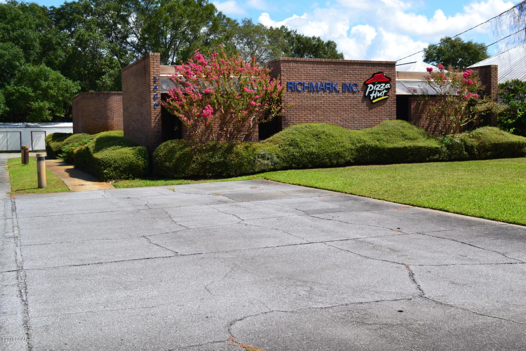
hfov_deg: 46.4
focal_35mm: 42
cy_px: 176
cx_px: 263
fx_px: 614
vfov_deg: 31.9
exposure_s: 1/320
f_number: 10
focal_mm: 28
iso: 400
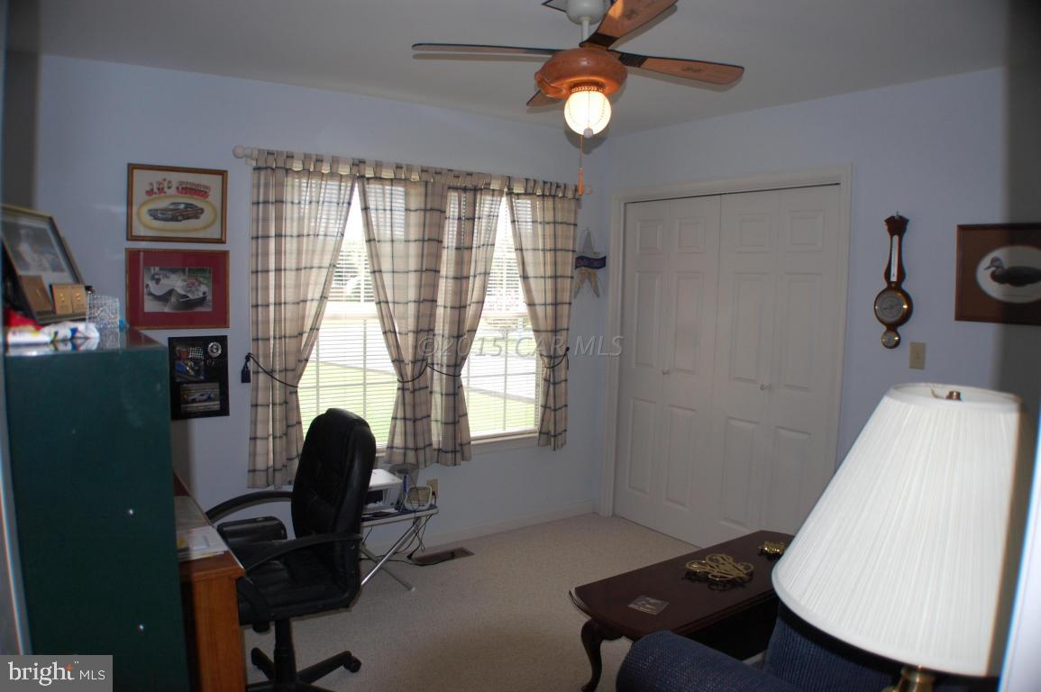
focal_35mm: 30
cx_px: 520
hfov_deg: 62.0
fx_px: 867
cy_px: 346
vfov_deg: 43.5
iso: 400
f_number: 3.8
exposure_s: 1/400
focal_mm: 20
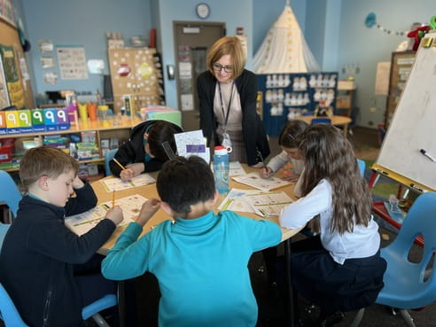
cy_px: 164
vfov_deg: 53.1
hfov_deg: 67.3
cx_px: 218
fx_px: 327
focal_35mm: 26
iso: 80
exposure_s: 1/120
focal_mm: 5.7
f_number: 1.5
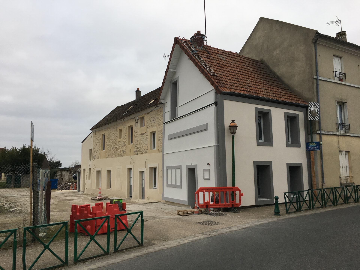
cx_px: 180
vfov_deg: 48.2
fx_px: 302
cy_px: 135
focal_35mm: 29
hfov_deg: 61.7
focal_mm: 4.15
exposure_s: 1/100
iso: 40
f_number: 2.2
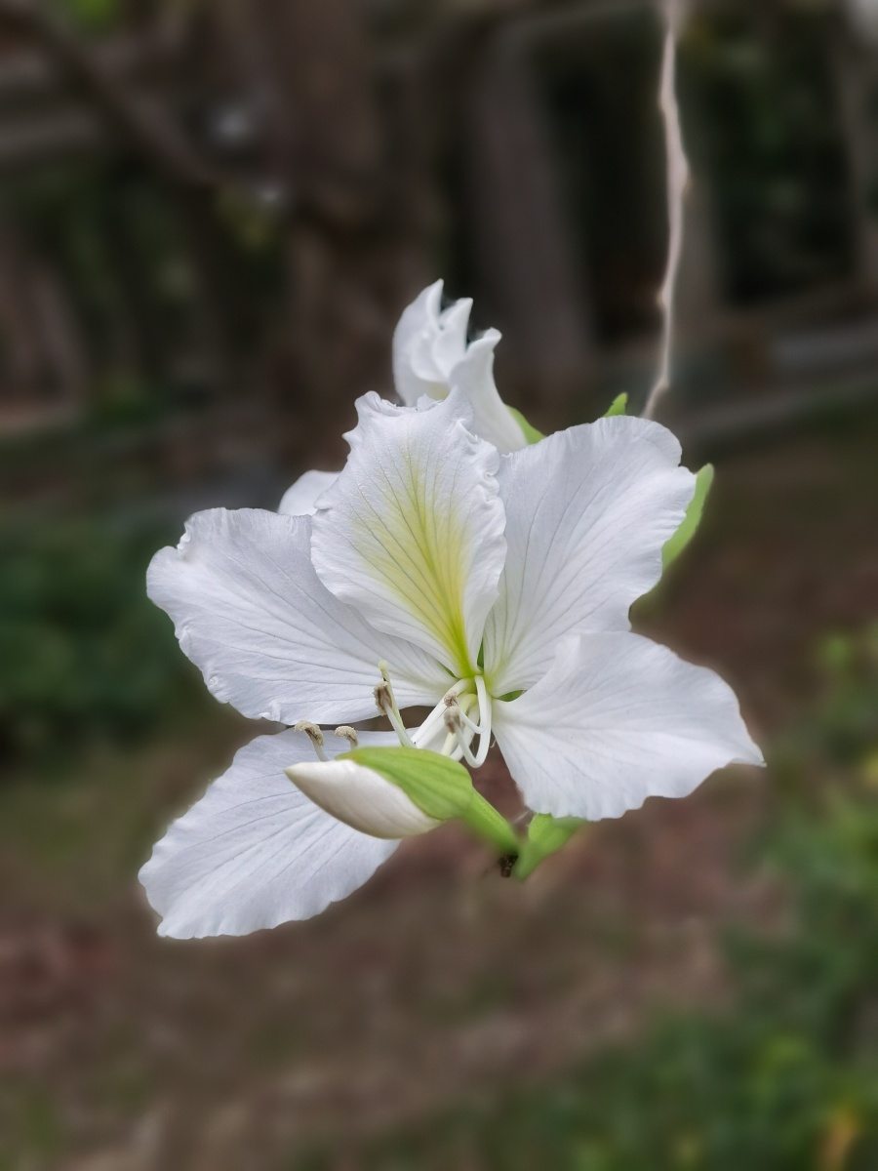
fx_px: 1826
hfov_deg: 27.0
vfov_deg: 35.5
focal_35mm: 54
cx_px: 439
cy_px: 586
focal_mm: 5.56
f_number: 0.95
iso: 50
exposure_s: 1/321
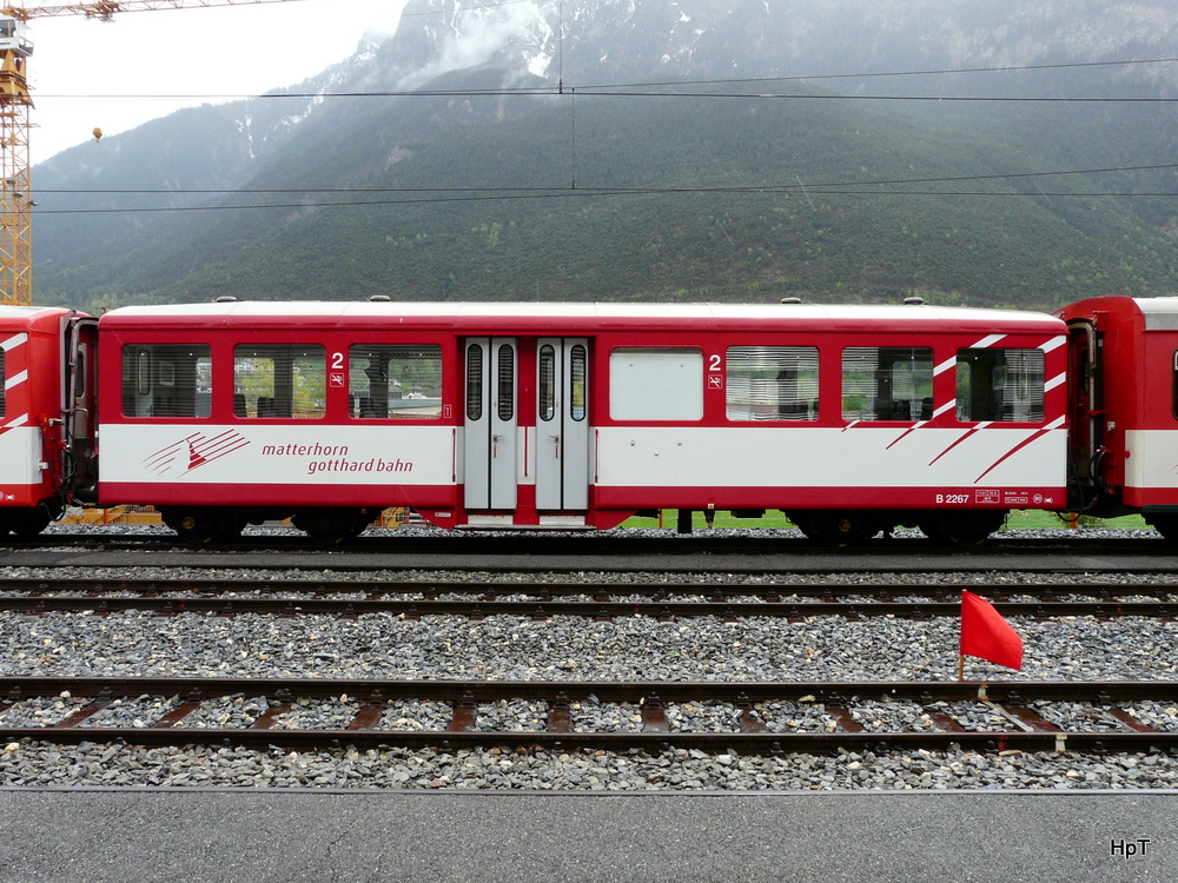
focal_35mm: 28
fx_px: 953
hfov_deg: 63.4
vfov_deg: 49.7
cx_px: 589
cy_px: 442
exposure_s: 1/200
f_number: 5.6
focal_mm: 4.6
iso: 100
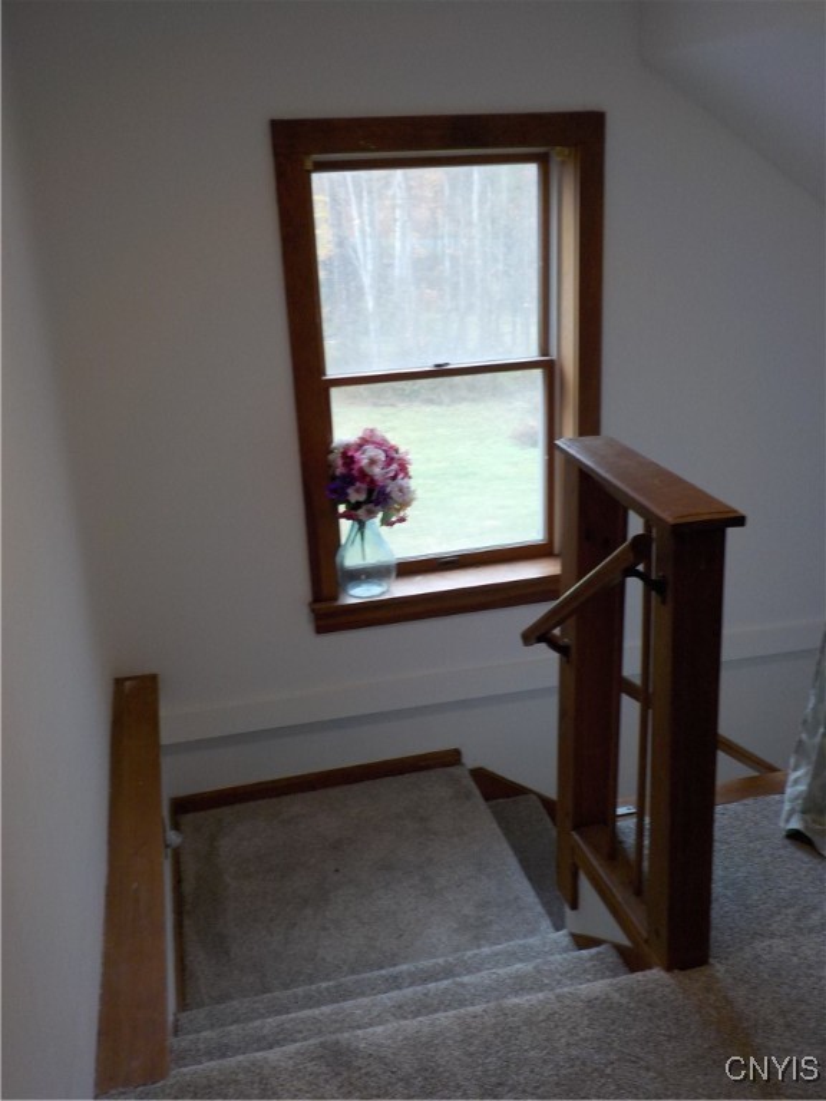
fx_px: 954
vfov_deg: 60.0
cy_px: 550
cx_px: 413
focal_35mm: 30
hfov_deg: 46.8
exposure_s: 1/60
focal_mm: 4.1
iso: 125
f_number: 3.3
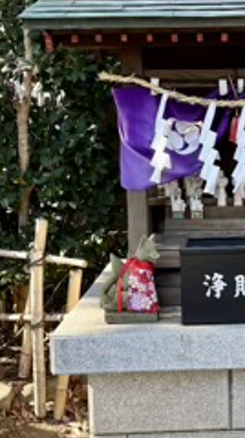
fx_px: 961
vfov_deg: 25.6
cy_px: 241
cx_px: 261
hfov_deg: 14.2
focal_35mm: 83
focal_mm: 5.96
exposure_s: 1/160
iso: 40
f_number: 1.6
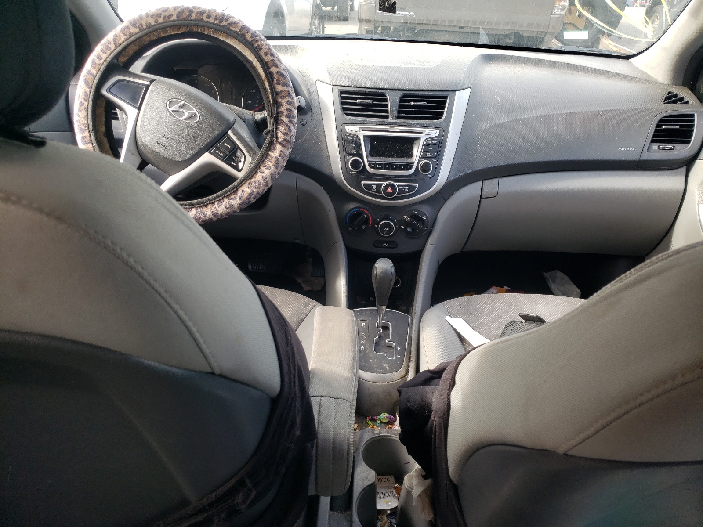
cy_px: 264
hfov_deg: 67.3
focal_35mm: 26
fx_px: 528
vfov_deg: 53.1
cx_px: 352
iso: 50
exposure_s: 1/149
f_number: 1.5
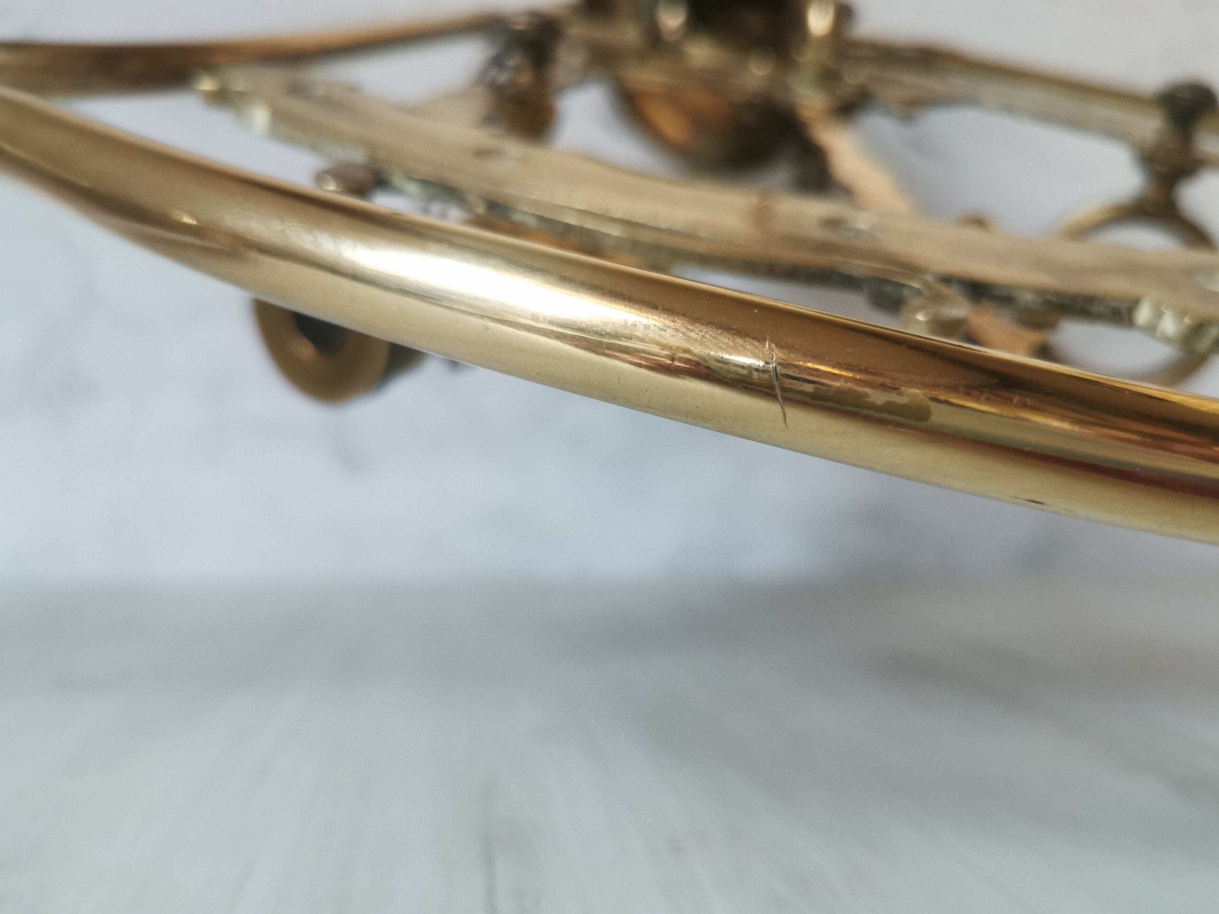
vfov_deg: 49.7
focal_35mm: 28
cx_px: 612
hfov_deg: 63.4
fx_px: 986
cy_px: 472
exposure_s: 1/50
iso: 250
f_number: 1.8
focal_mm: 5.58
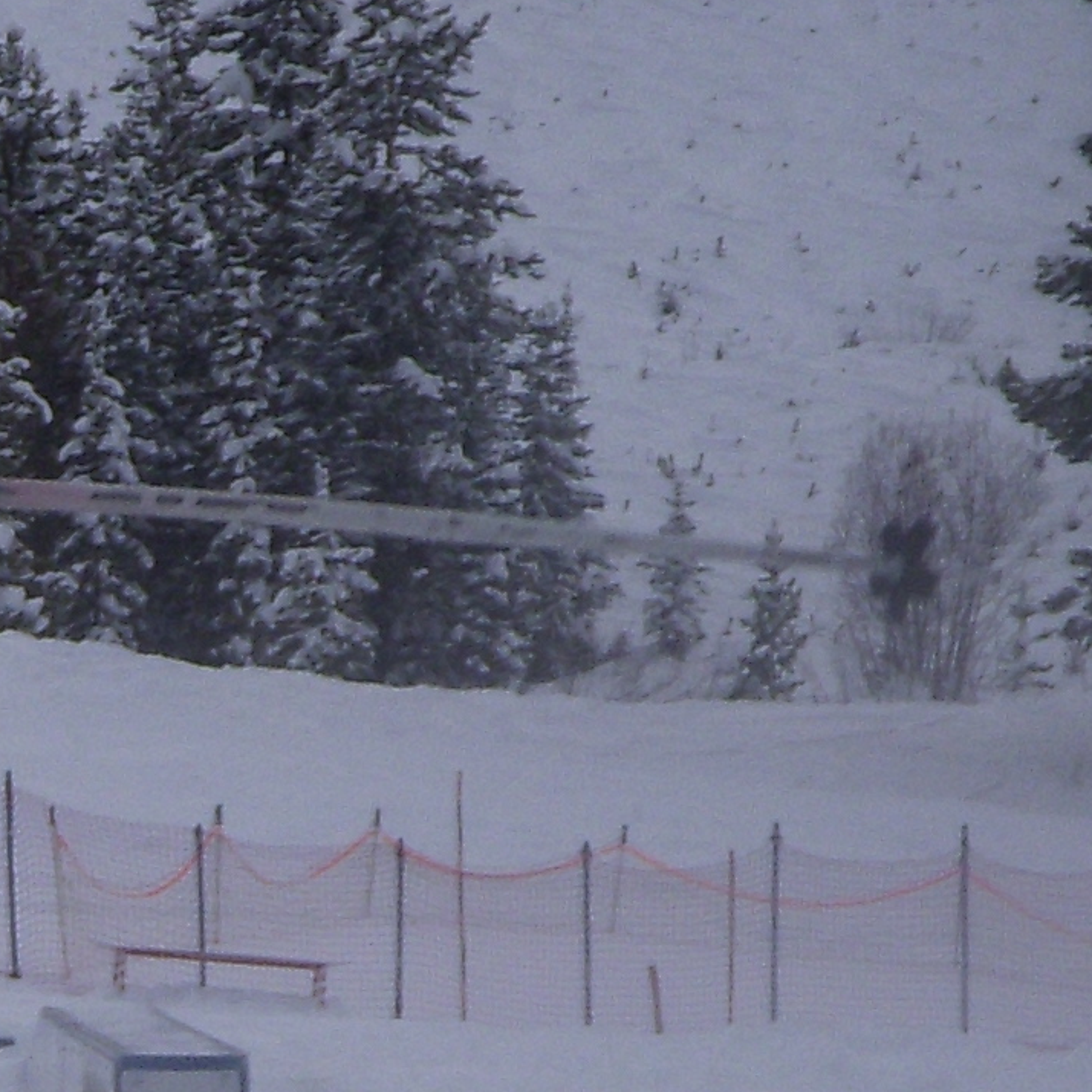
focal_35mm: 420
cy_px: 1386
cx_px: -910
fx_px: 14990
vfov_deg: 4.2
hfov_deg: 4.1
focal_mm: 17.3
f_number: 4.1
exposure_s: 1/400
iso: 100
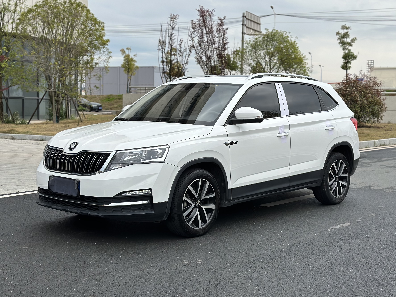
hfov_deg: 39.7
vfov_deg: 30.3
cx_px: 198
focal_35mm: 48
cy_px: 148
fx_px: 549
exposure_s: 1/4367
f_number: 1.78
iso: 80
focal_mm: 6.86
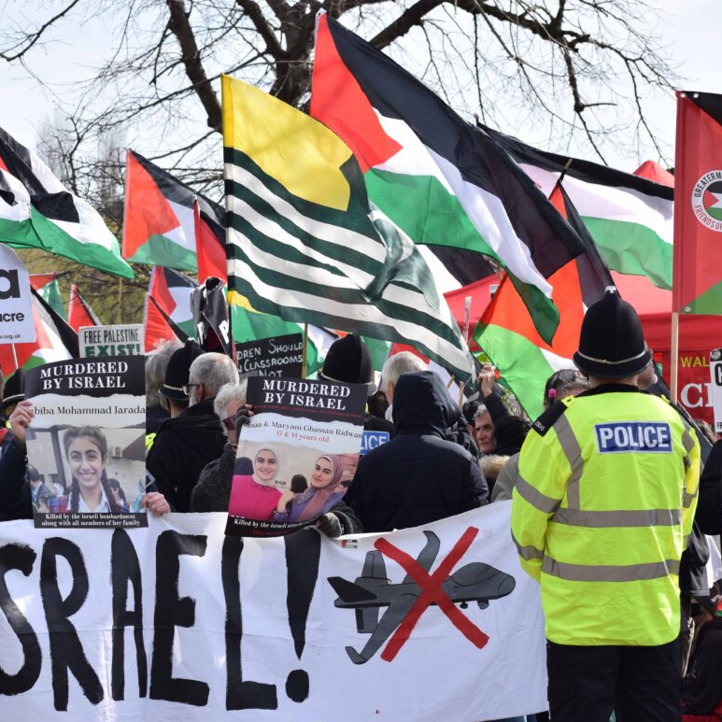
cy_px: 359
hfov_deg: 12.9
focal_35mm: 135
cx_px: 262
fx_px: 3186
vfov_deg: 12.9
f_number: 6.3
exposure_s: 1/320
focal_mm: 70
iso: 100
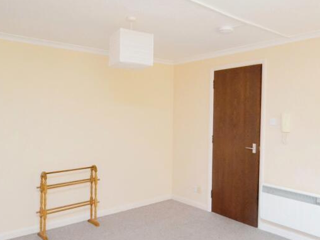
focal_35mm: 29
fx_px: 268
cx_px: 214
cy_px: 132
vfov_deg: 48.2
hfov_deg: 60.1
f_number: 9
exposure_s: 1/25
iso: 3200
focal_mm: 10
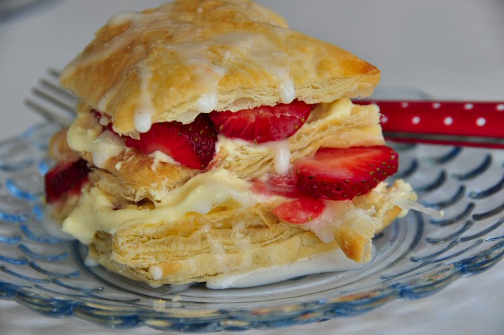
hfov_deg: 13.1
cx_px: 252
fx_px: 2202
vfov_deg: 8.7
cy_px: 168
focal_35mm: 158
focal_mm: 105
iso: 200
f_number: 7.1
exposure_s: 1/200
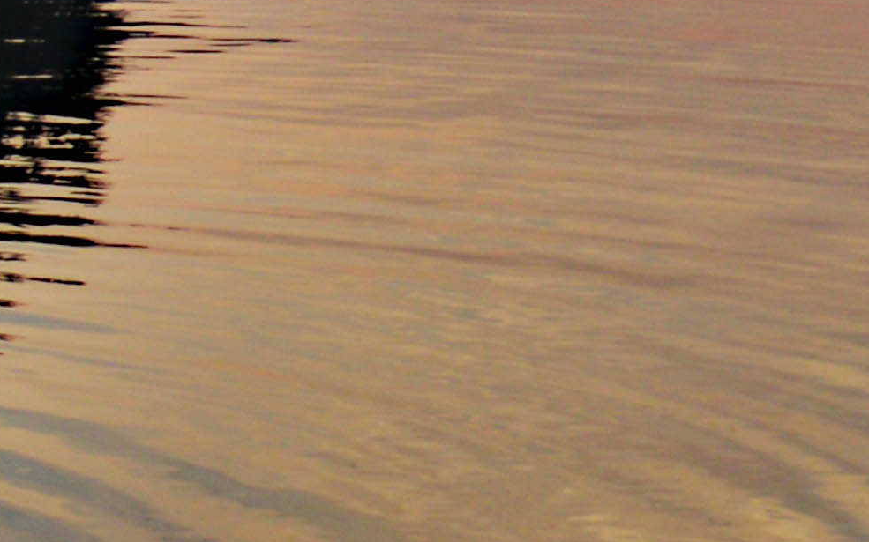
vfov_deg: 5.6
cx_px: 1991
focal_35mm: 224
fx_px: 5303
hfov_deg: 8.6
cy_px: -768
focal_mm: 24
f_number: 6.3
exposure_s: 1/60
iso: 110
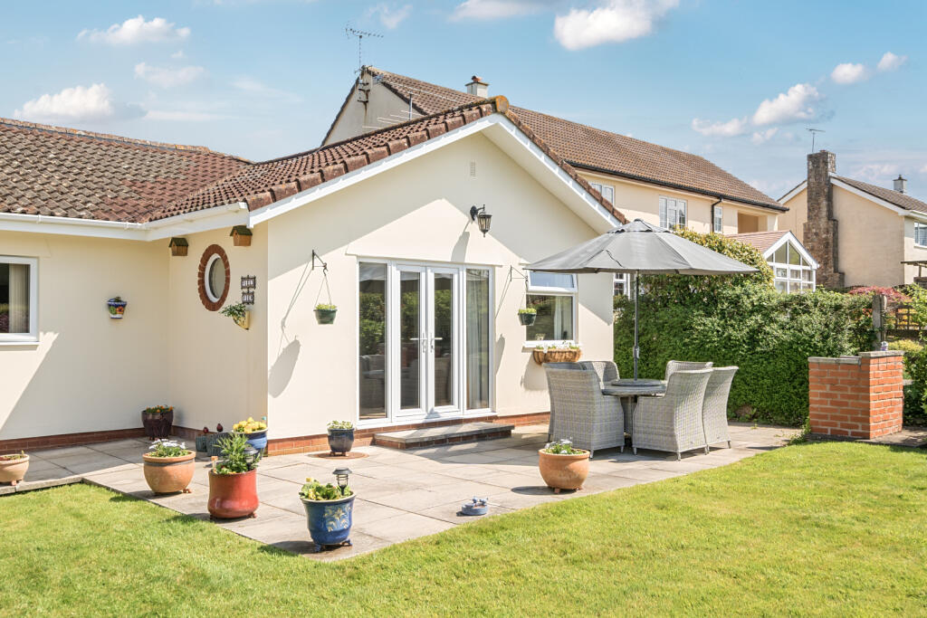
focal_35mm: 31
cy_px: 309
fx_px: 798
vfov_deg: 42.3
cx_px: 464
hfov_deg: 60.3
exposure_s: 1/500
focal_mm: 21
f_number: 8
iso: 400
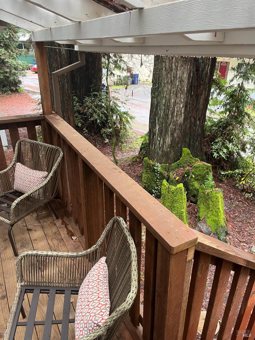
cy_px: 170
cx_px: 128
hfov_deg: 53.1
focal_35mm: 26
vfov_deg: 67.3
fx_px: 255
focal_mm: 5.1
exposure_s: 1/60
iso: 200
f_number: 1.6
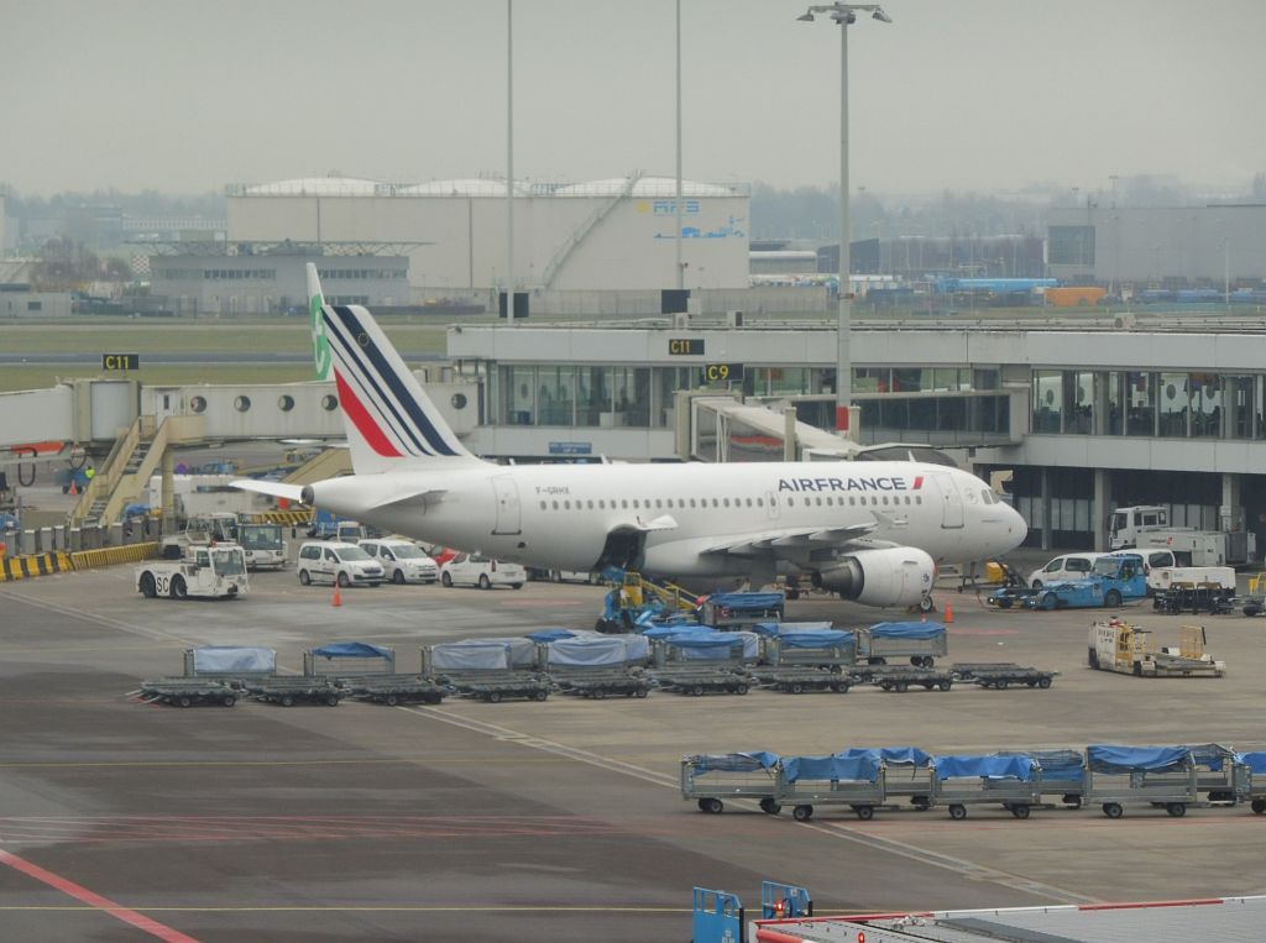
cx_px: 633
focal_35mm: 231
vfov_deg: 6.4
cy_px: 472
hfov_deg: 8.6
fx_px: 8429
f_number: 6.3
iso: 125
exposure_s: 1/100
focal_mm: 41.3
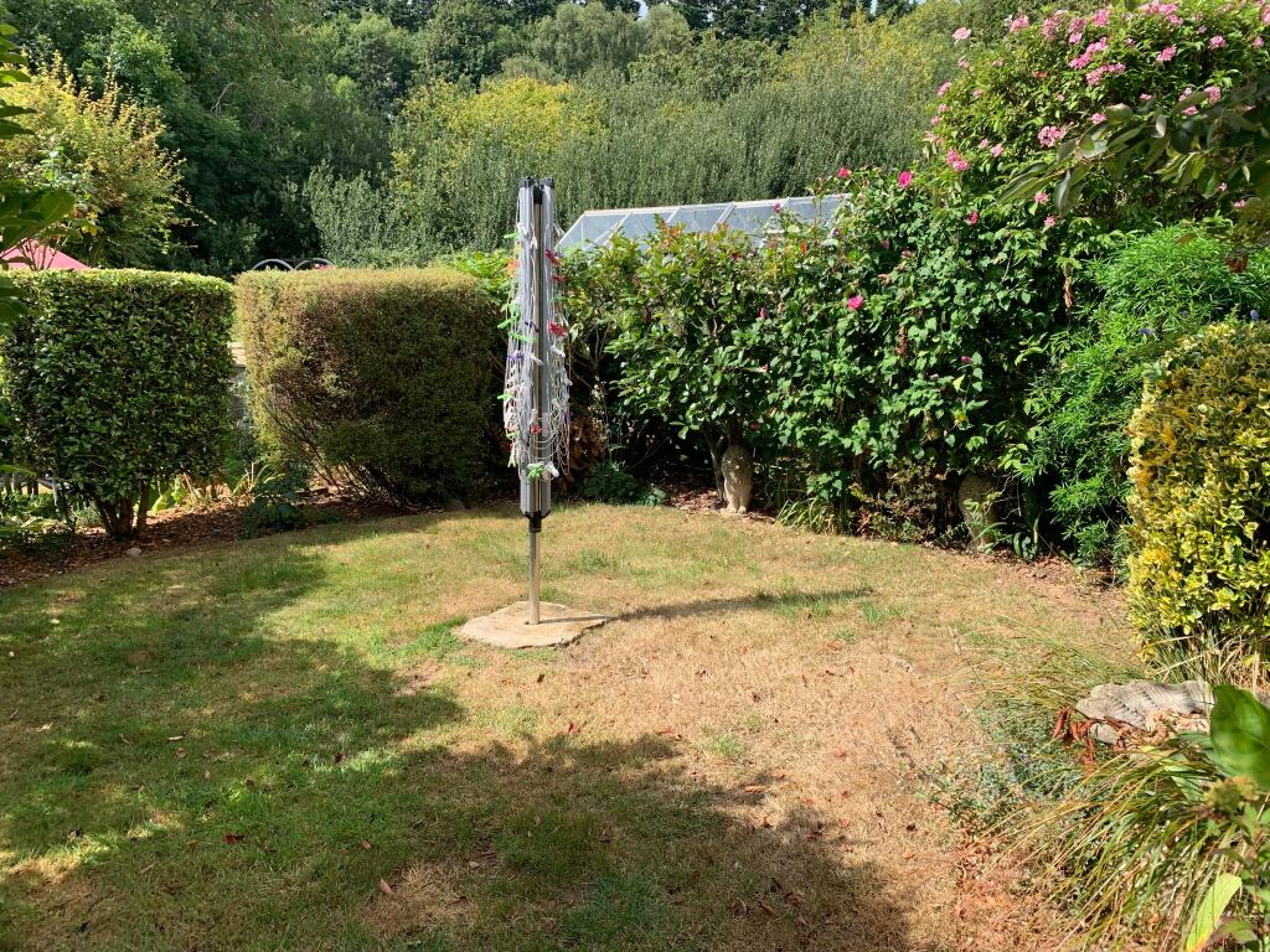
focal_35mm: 26
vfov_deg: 53.1
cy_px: 476
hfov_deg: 67.3
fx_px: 954
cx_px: 635
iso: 25
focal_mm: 4.25
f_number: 1.8
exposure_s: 1/936
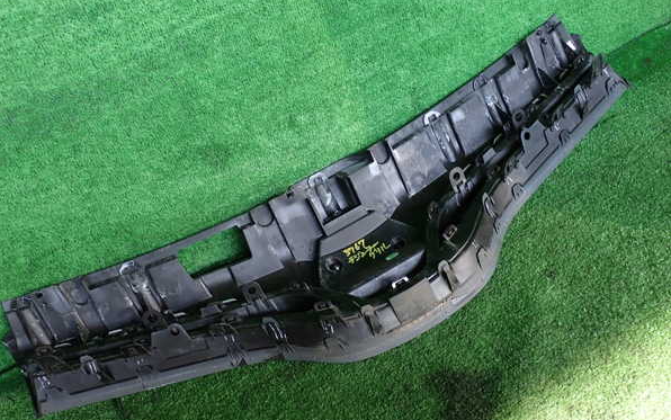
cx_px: 336
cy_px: 222
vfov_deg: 39.5
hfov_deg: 59.6
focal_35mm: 32
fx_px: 585
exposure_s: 1/60
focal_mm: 5.4
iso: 100
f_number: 3.2
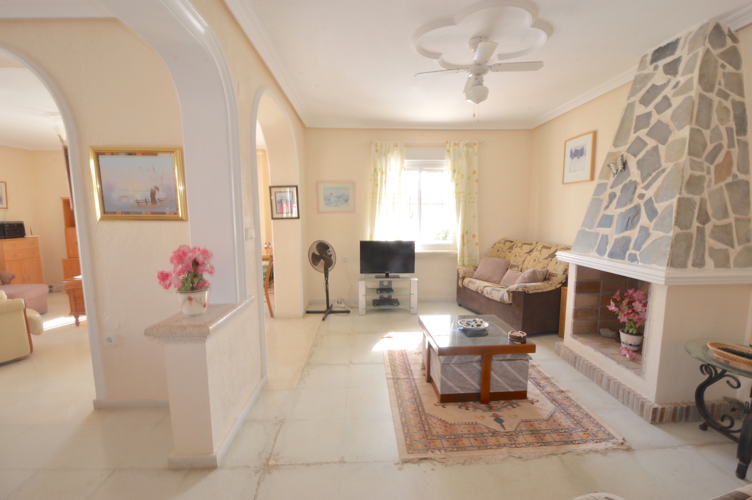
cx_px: 376
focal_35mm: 15
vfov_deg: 77.2
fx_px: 313
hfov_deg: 100.4
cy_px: 250
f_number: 20
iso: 100
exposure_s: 1/1.3
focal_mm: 10
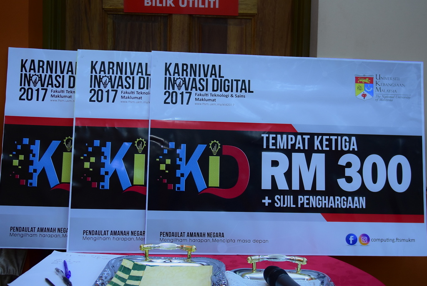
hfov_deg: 49.5
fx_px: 463
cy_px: 143
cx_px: 214
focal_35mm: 39
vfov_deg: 34.3
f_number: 2.8
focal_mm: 26
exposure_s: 1/200
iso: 1600
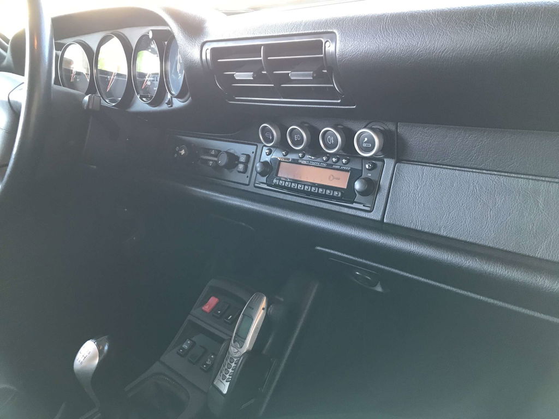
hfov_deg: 63.4
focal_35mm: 28
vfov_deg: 49.7
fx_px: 452
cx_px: 280
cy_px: 210
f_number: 1.8
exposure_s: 1/17
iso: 50
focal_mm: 3.99
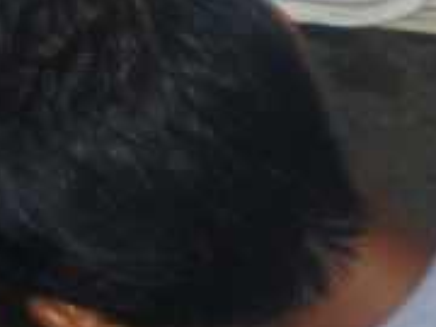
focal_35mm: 188
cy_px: -509
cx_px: -465
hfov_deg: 9.7
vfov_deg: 7.3
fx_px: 2368
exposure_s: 1/30
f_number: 2.8
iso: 100
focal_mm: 5.5
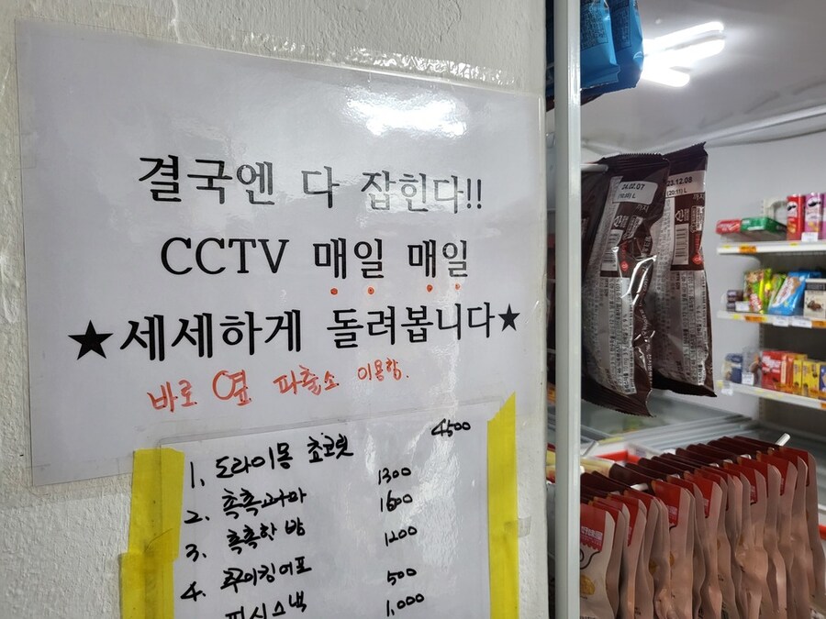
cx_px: 413
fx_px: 620
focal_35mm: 26
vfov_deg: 53.1
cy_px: 310
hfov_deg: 67.3
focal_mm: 4.25
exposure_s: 1/120
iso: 160
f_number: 1.8
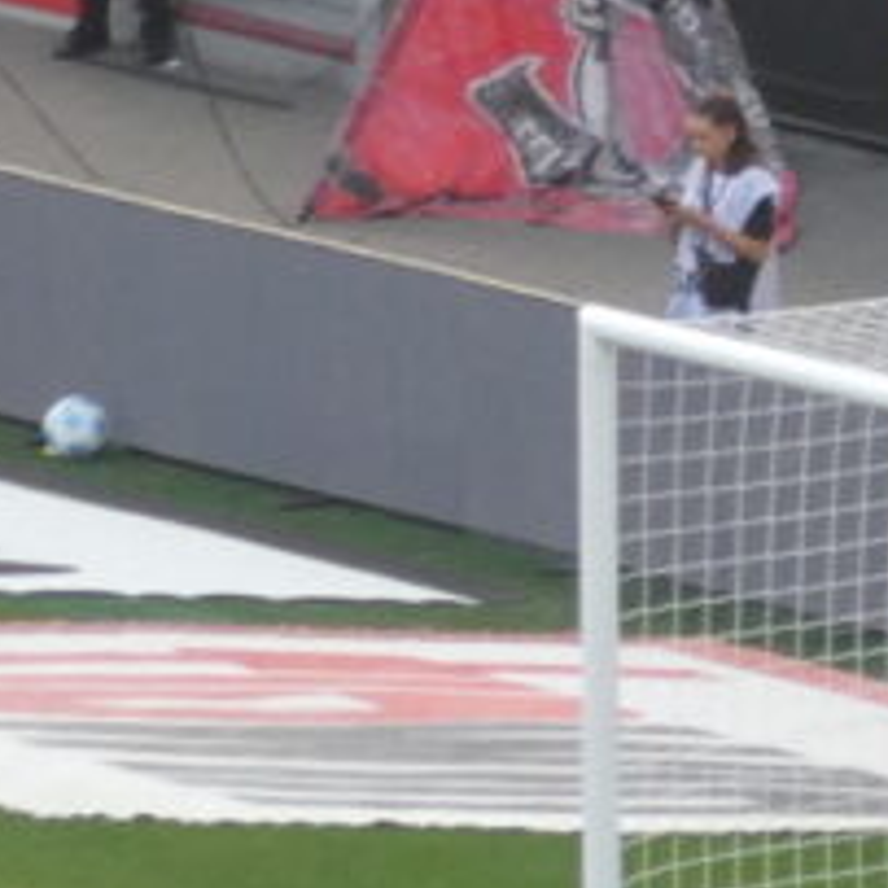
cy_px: -39
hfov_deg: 1.9
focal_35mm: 941
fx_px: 27311
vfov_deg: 1.9
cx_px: 2695
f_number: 5.3
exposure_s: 1/80
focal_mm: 24.2
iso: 100
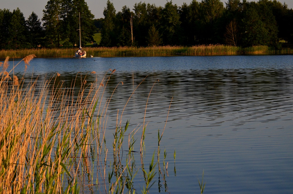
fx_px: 853
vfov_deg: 13.0
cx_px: 146
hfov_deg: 19.5
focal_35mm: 105
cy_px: 97
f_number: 4.5
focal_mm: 70
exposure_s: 1/8000
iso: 1000
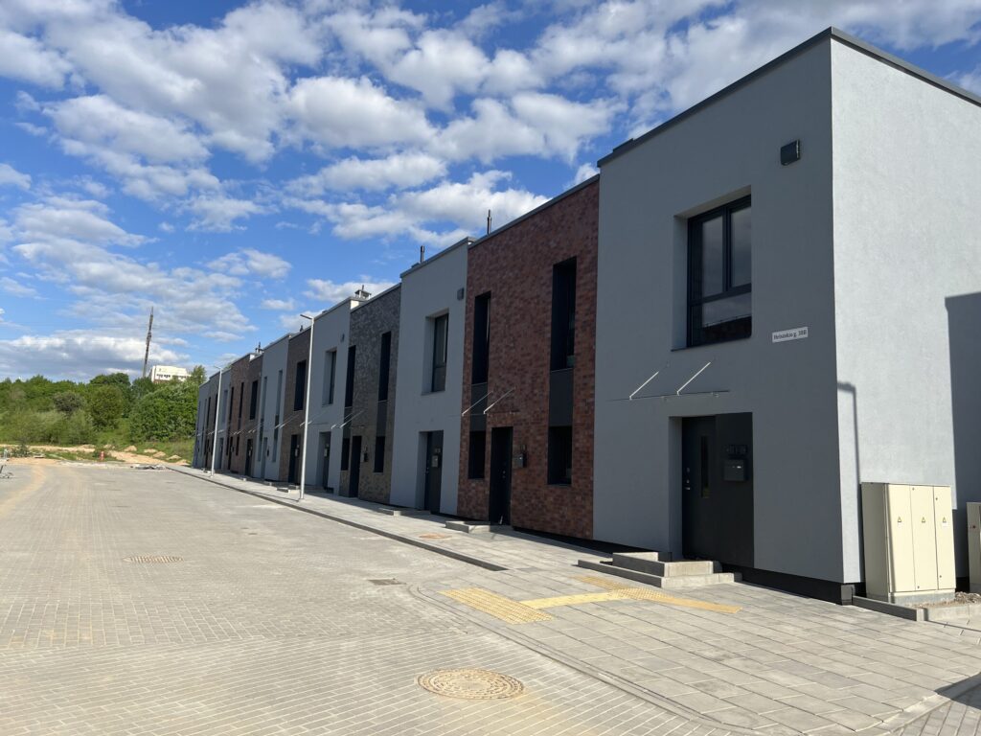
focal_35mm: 26
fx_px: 737
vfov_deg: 53.1
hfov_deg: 67.3
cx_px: 490
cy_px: 368
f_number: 1.5
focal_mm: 5.7
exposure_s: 1/4444
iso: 50
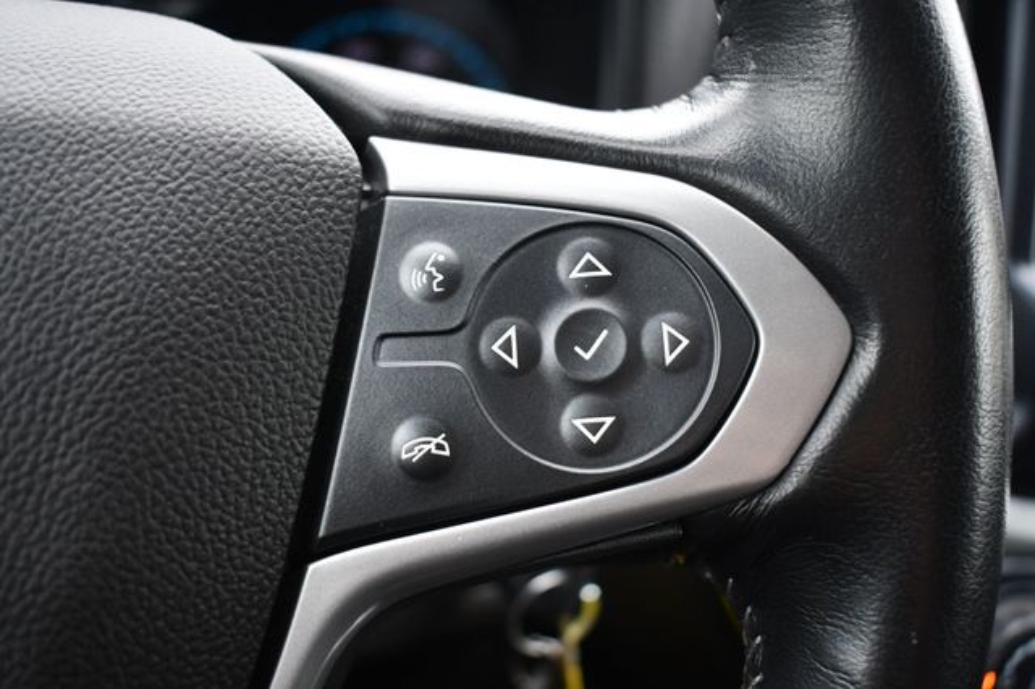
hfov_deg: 48.5
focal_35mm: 40
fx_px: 1149
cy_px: 344
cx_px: 518
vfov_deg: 33.4
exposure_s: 1/200
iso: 800
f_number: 4
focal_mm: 27
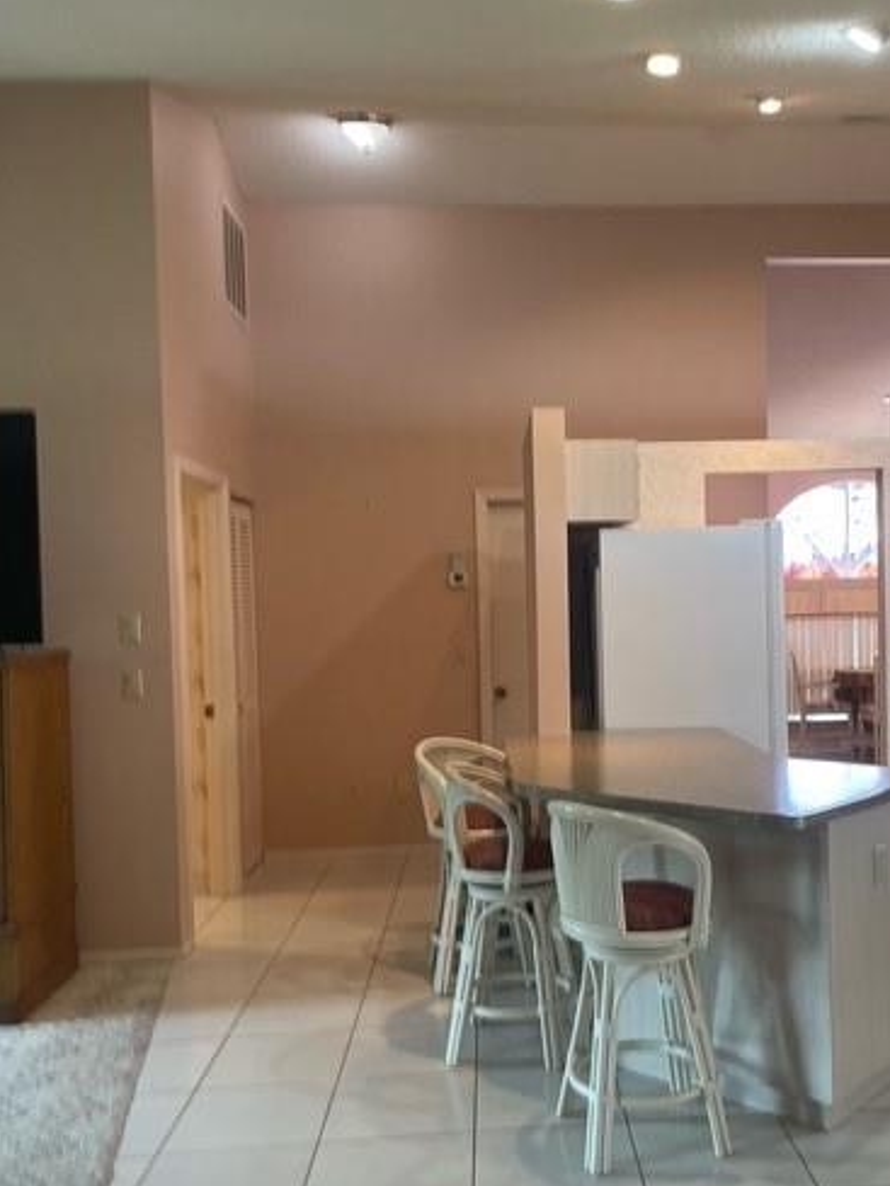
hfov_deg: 41.4
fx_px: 1165
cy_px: 650
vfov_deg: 53.9
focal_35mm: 34
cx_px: 580
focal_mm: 4.2
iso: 100
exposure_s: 1/60
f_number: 1.6
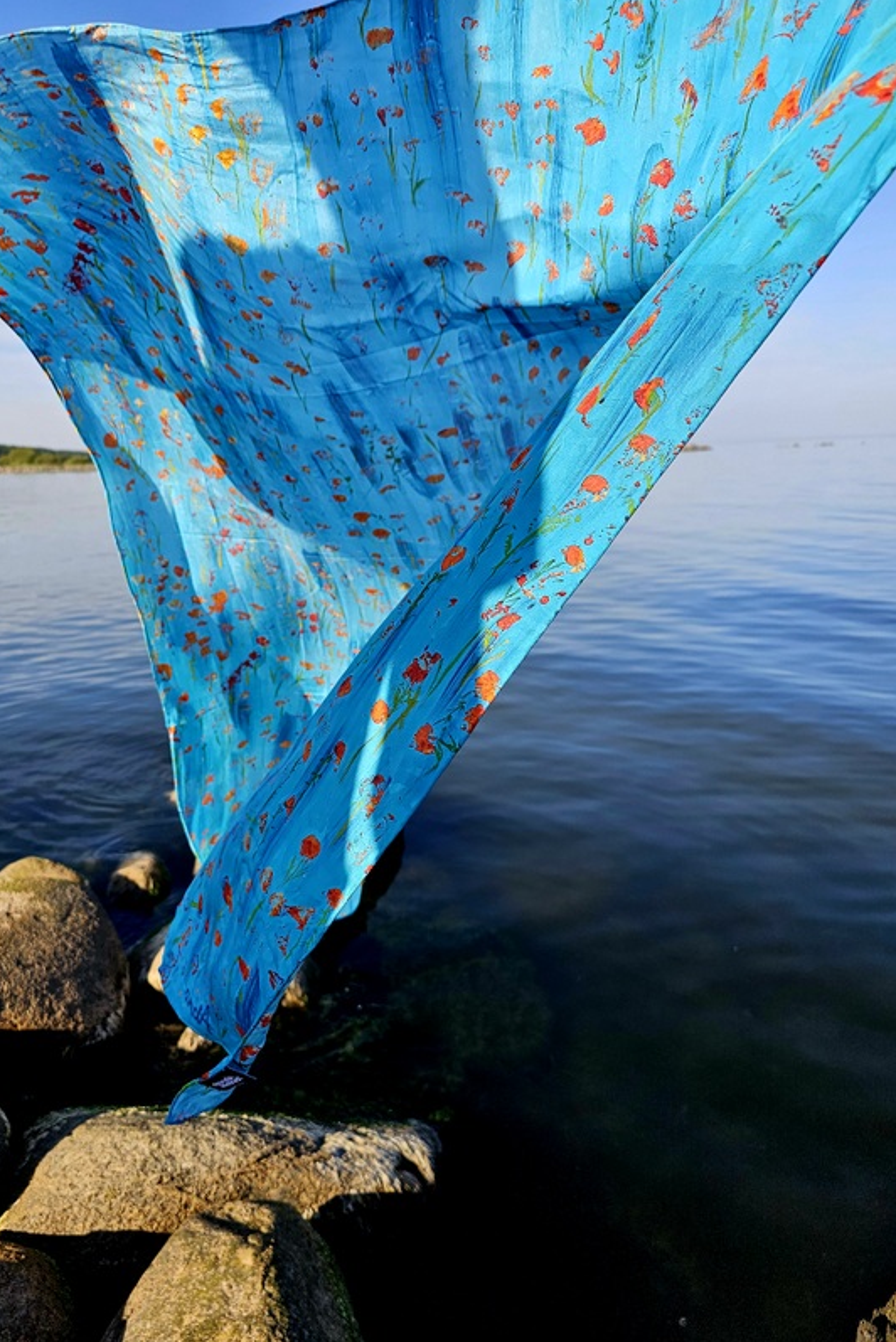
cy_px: 670
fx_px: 895
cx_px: 408
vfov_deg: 73.7
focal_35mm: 24
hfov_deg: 53.1
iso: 16
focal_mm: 6.3
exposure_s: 1/769
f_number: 1.7
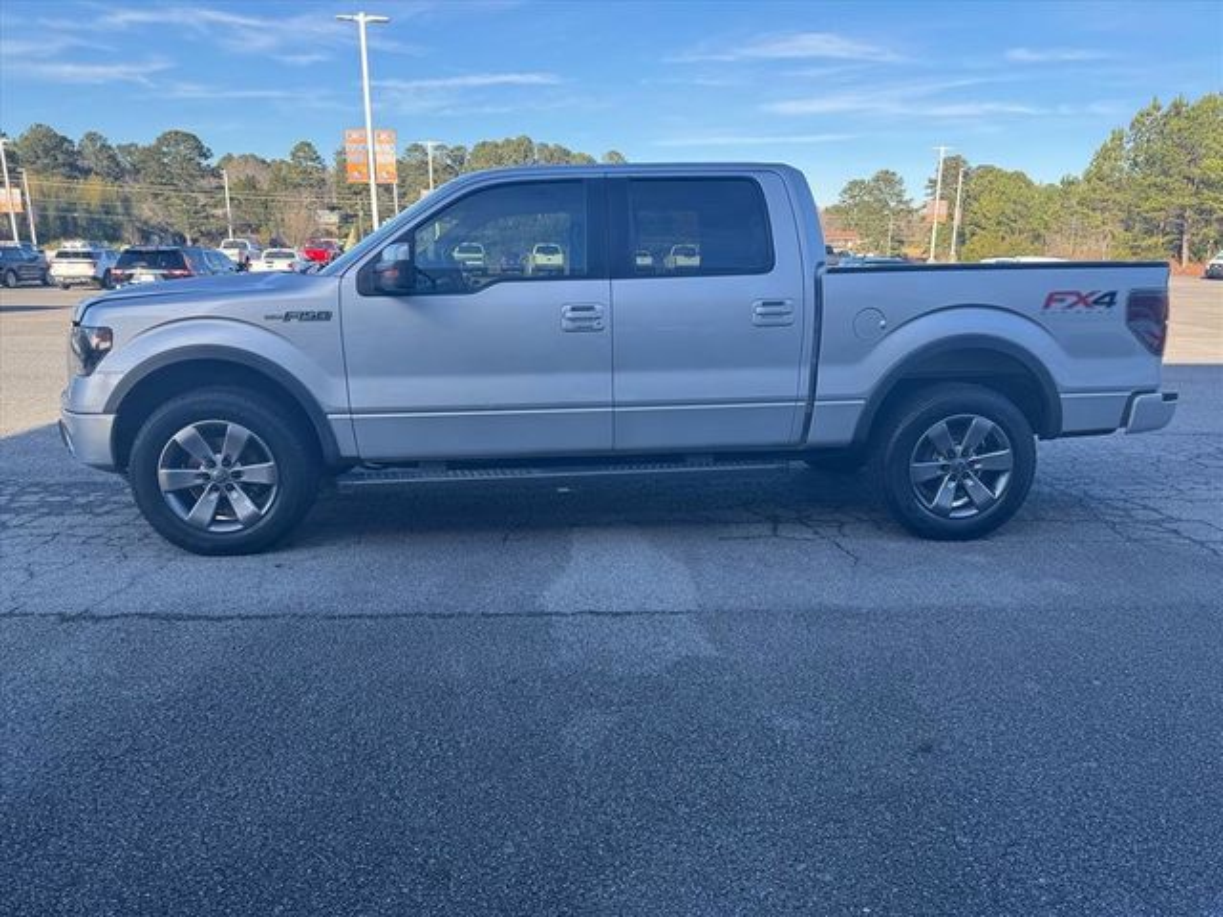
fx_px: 848
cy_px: 458
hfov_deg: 71.6
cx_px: 612
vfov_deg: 56.8
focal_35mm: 24
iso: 80
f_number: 1.78
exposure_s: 1/864
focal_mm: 6.76
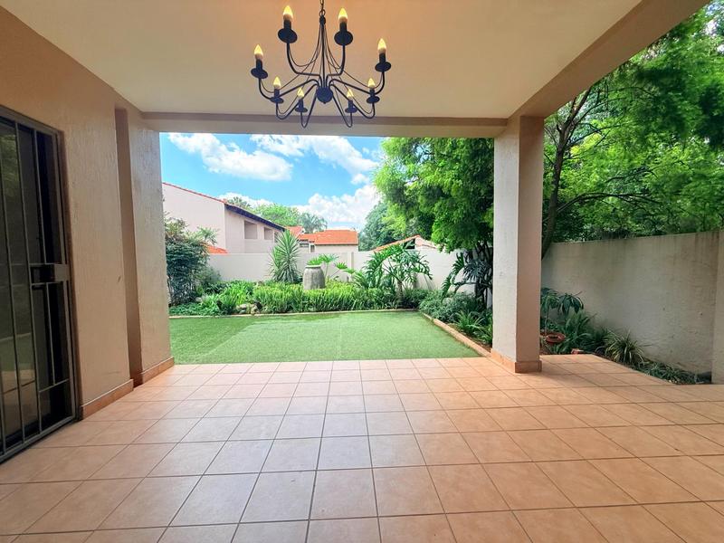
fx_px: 293
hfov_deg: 102.1
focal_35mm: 14
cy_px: 272
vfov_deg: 85.7
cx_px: 362
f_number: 2.2
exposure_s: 1/694
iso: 64
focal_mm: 2.22
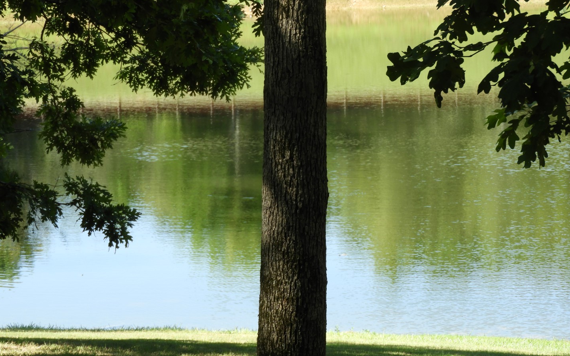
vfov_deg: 7.2
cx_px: 284
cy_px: 156
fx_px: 2811
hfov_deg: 11.6
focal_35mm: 181
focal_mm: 30.5
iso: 100
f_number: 5.2
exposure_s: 1/125
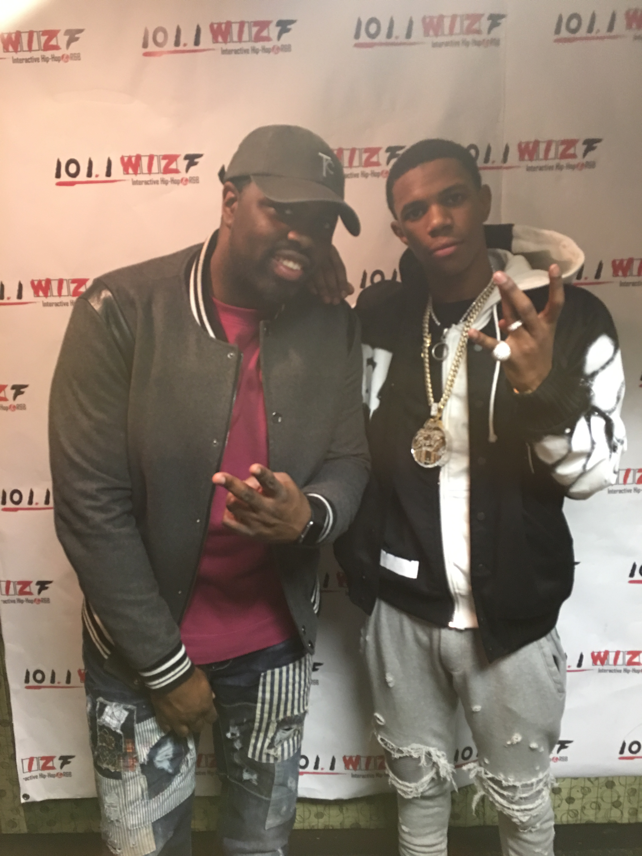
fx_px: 717
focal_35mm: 29
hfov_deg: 48.2
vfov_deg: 61.7
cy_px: 428
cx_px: 321
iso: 100
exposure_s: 1/15
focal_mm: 4.15
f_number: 2.2
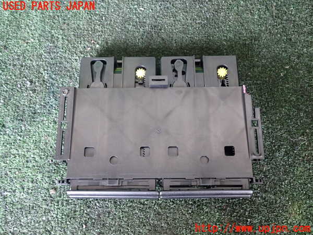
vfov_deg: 46.8
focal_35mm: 30
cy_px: 118
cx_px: 156
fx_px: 271
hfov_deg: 60.0
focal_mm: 5.4
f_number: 2.3
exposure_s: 1/30
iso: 500
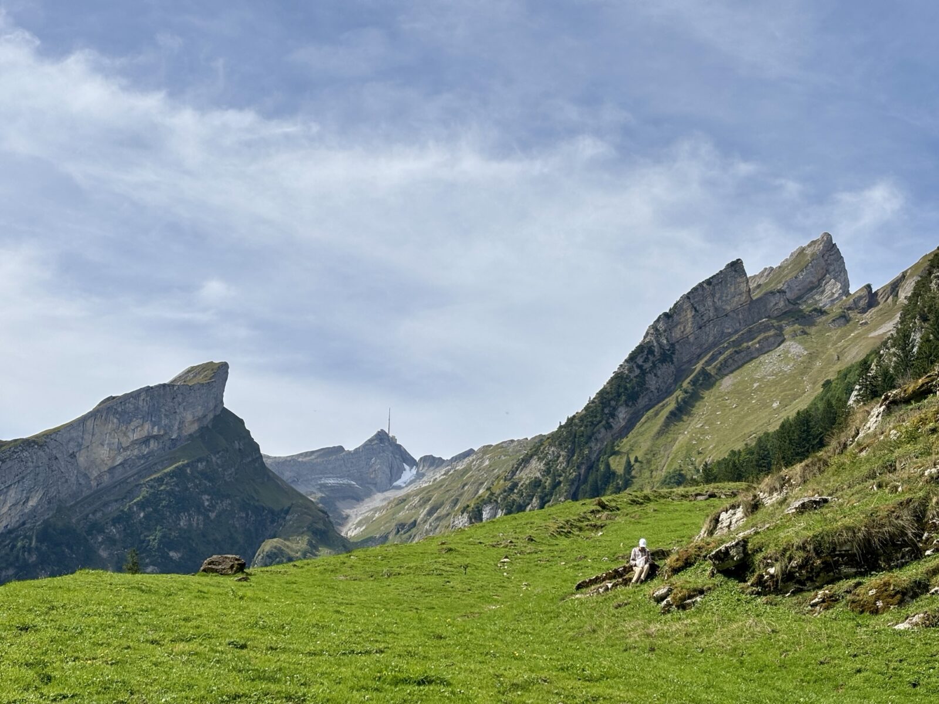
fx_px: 1411
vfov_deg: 28.0
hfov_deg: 36.8
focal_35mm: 52
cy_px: 352
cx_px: 470
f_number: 1.6
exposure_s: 1/4425
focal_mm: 5.96
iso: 40
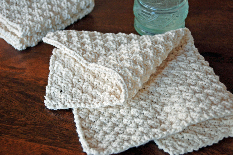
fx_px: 485
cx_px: 116
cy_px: 78
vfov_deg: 18.1
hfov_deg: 27.0
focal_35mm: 75
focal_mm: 50
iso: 200
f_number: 5.6
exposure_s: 1/125
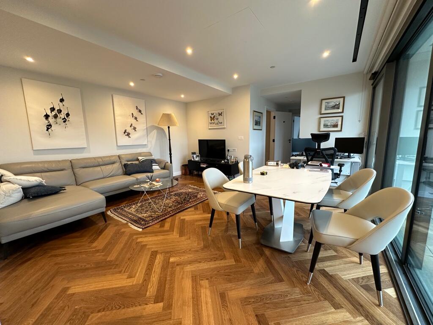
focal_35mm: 14
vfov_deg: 85.7
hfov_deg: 102.1
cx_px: 216
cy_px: 162
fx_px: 175
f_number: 2.2
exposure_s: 1/50
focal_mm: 2.22
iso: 160
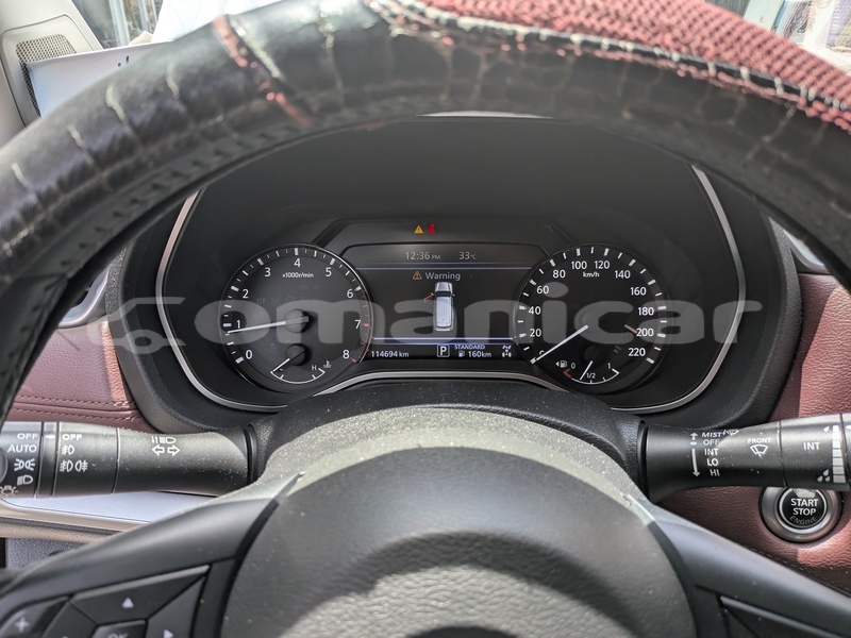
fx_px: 590
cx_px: 426
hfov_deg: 71.6
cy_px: 319
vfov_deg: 56.8
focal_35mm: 24
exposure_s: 1/468
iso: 33
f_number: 1.7
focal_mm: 4.53
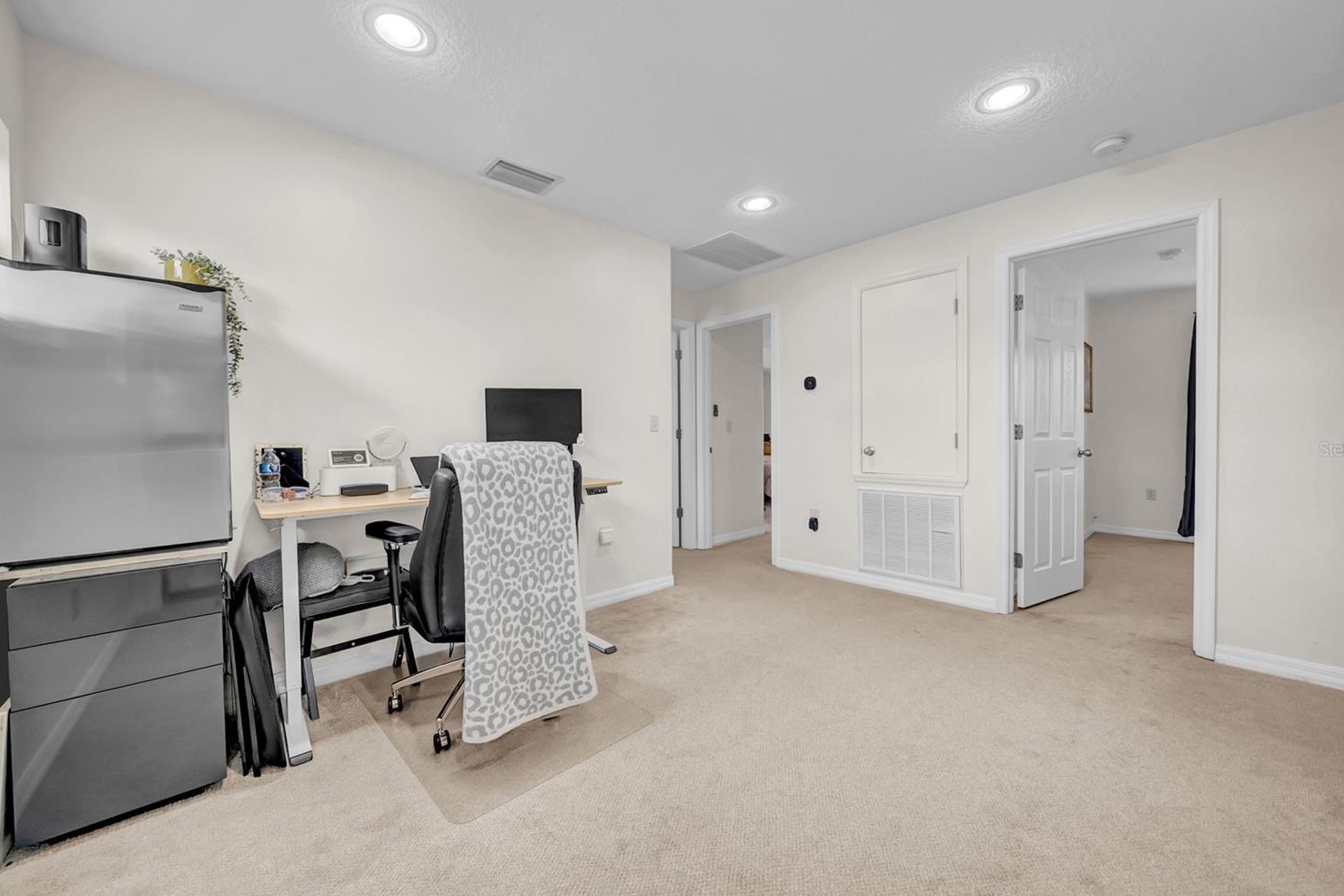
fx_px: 485
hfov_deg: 108.3
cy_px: 448
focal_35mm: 13
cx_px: 672
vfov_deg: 85.4
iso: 800
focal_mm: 12
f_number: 4
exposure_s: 1/160
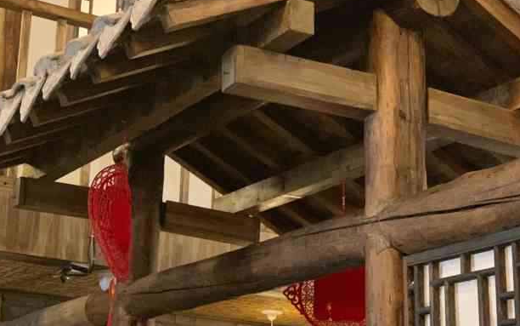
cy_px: 166
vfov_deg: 15.6
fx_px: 1191
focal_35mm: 84
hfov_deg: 24.6
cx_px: 263
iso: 640
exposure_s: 1/25
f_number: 2.4
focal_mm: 6
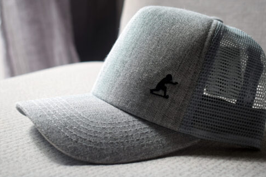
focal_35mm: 71
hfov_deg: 28.5
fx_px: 524
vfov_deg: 19.2
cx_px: 142
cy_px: 72
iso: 400
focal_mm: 38
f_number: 6.3
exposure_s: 1/160
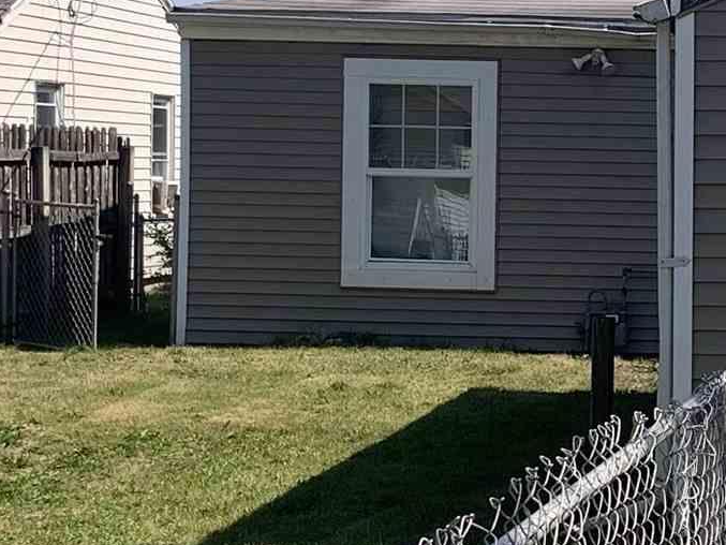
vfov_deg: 12.6
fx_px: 2475
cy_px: 319
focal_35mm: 118
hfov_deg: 16.2
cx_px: 786
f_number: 1.8
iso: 25
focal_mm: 4.25
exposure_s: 1/1812
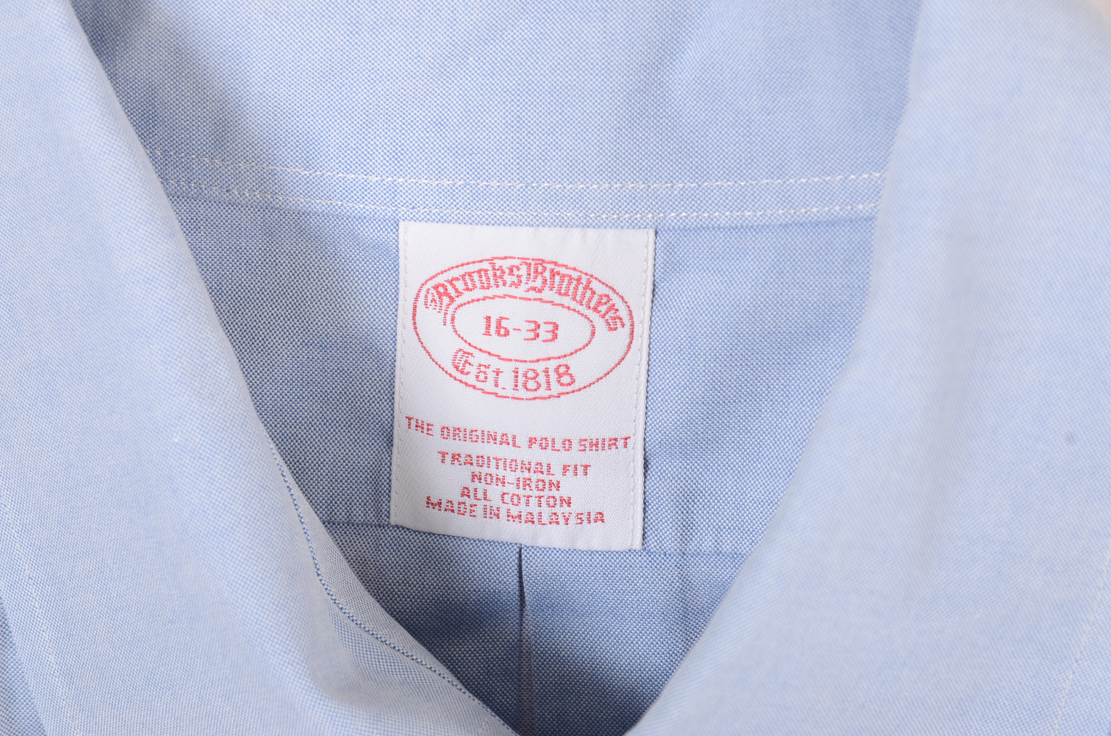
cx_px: 556
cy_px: 368
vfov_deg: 8.7
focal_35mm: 158
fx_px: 4851
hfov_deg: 13.1
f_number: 11
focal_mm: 105
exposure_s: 1/160
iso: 125
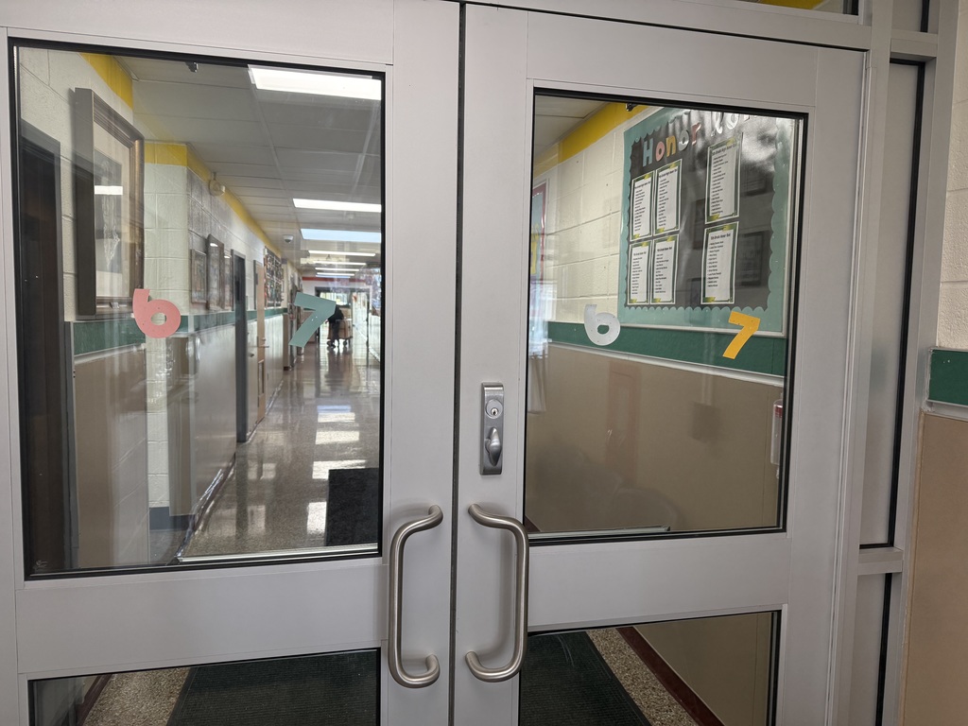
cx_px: 484
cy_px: 363
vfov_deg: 56.8
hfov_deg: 71.6
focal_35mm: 24
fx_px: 671
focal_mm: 6.76
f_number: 1.78
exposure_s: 1/175
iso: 160
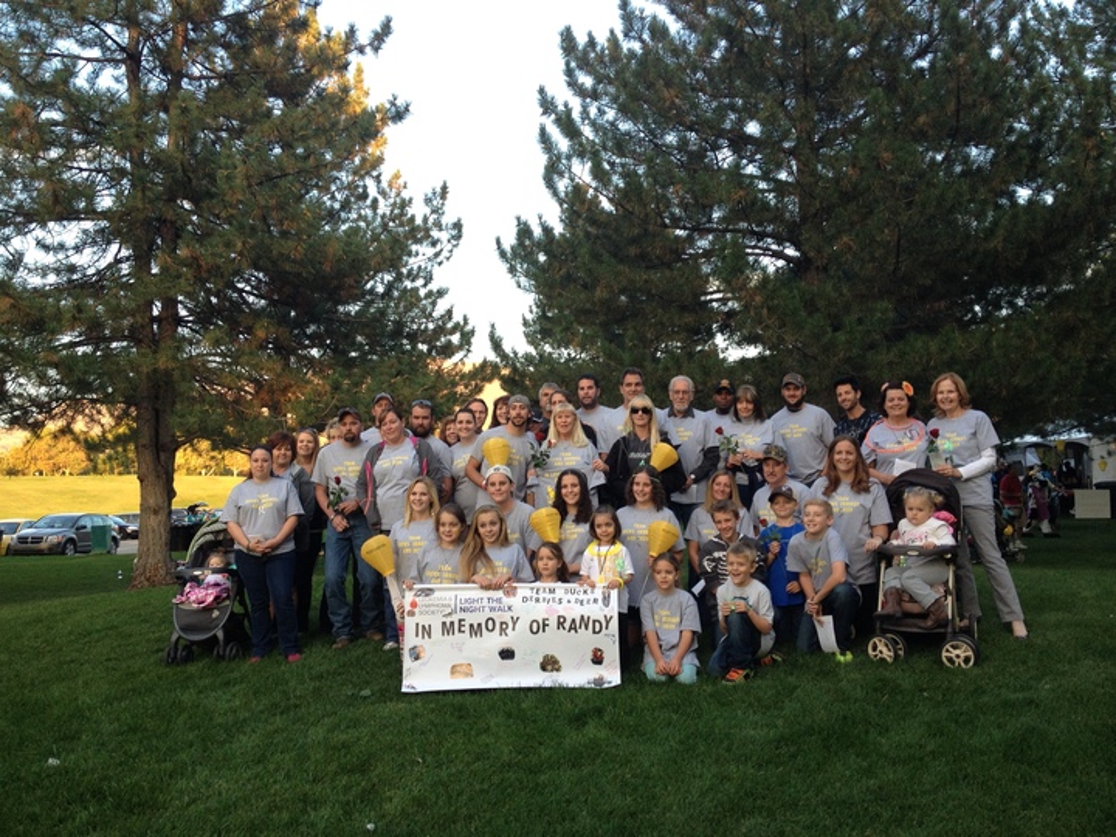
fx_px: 1128
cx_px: 558
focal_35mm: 35
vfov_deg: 40.7
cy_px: 418
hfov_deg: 52.6
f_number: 2.4
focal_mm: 4.28
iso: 80
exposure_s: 1/100
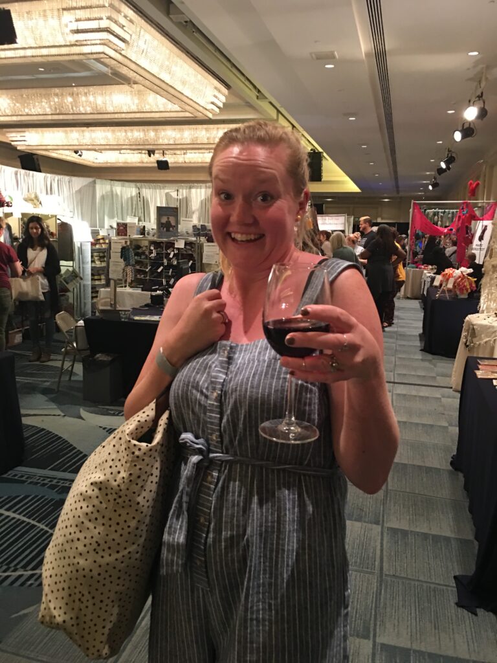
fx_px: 555
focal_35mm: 29
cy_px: 332
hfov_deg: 48.2
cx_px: 248
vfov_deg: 61.7
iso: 80
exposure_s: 1/10
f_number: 2.2
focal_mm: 4.15
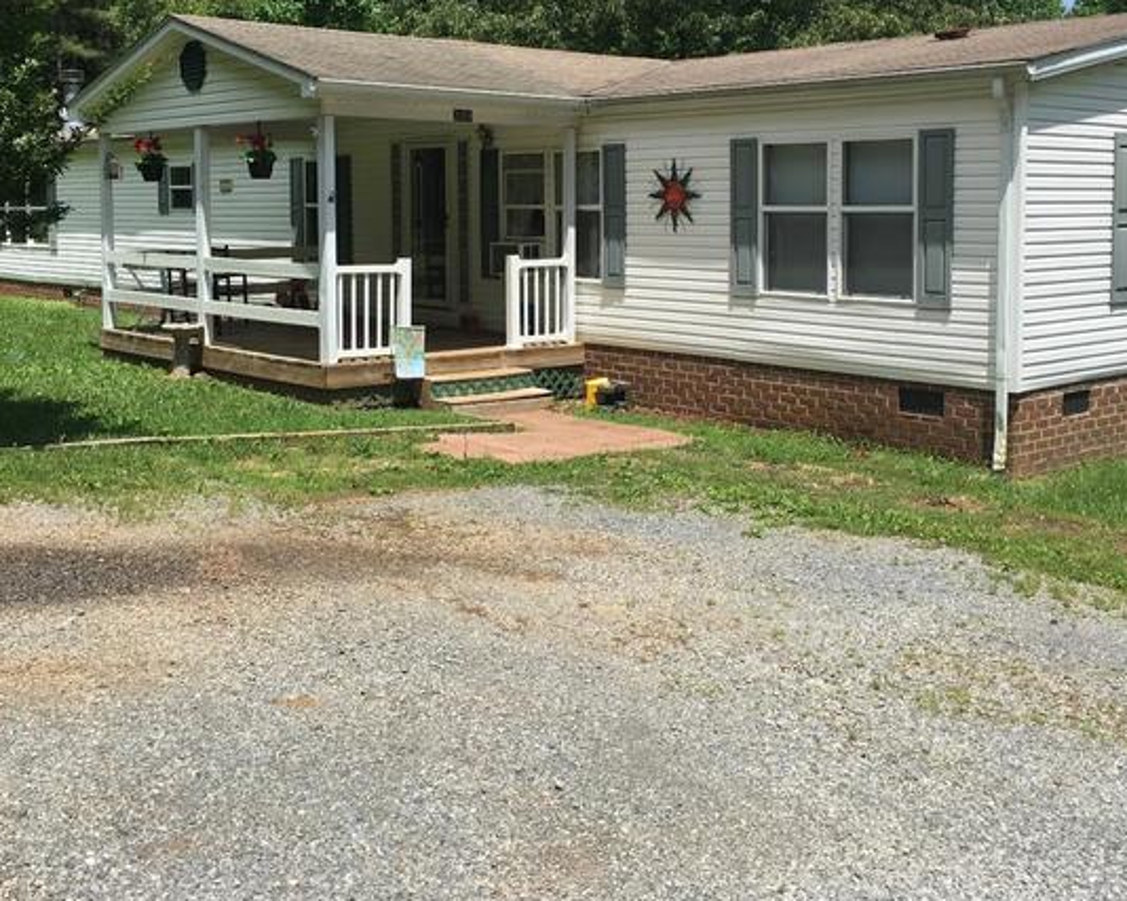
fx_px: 1367
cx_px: 547
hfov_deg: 44.8
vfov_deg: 36.1
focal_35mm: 41
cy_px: 306
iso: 25
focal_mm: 4.15
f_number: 2.2
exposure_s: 1/1672
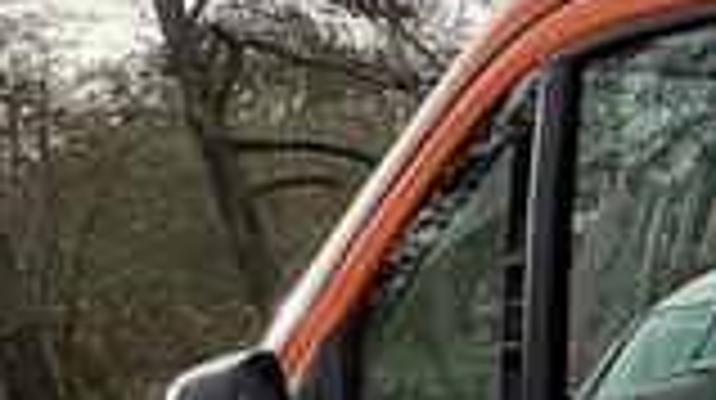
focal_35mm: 86
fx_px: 1631
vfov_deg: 13.8
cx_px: 1716
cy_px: 413
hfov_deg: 14.9
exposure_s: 1/364
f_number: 2.2
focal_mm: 2.22
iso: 50
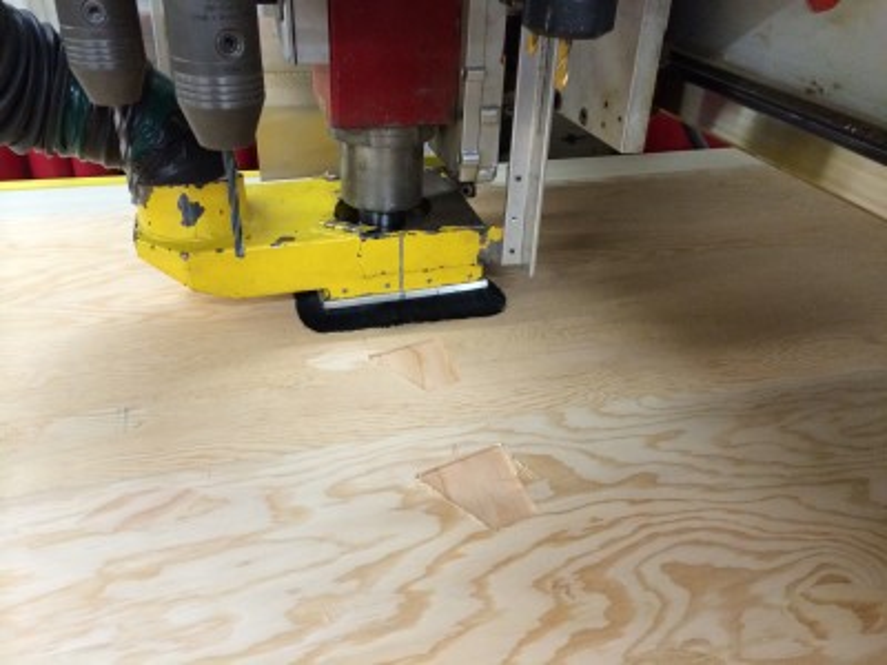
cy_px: 332
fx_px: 769
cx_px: 444
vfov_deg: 46.8
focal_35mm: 30
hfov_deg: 60.0
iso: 200
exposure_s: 1/30
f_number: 2.2
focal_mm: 4.12
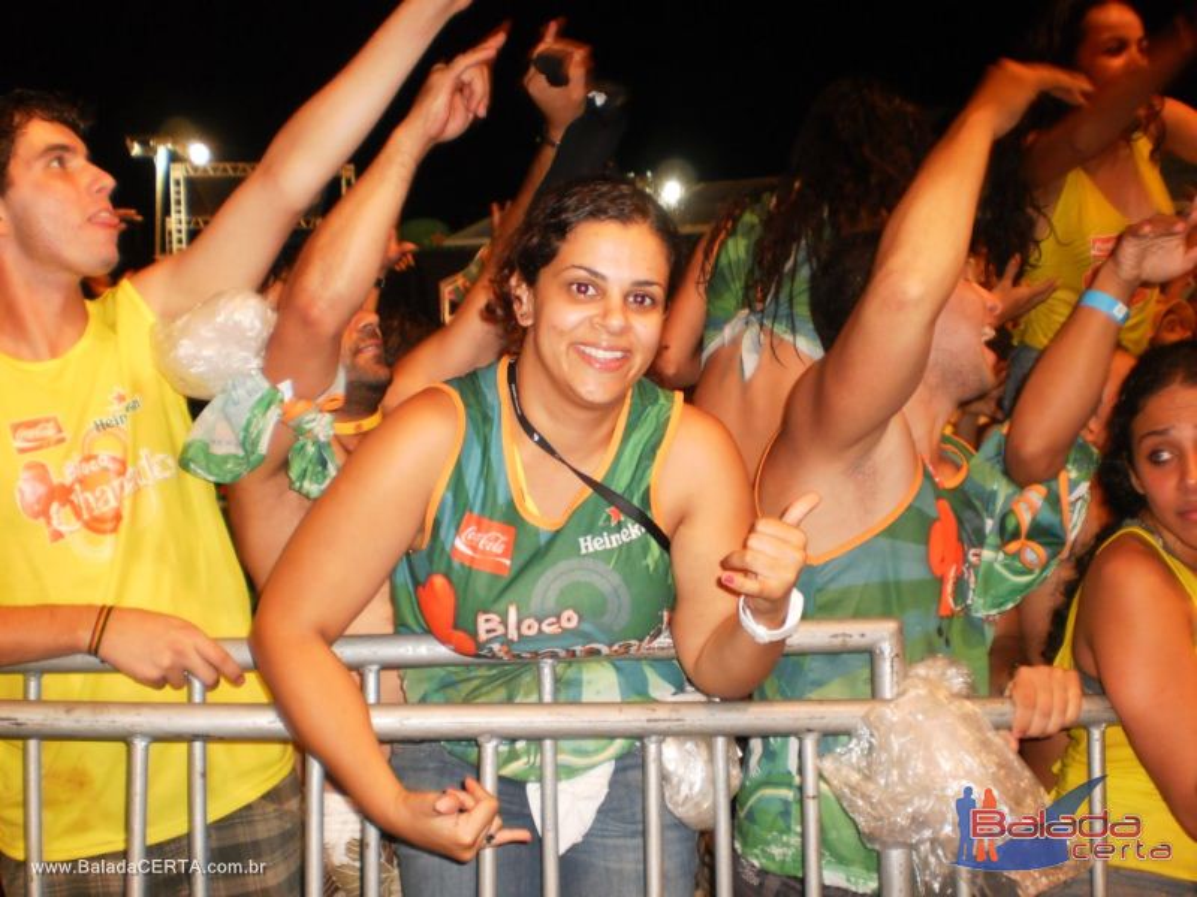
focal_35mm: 36
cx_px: 598
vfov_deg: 39.7
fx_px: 1245
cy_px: 448
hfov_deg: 51.4
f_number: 3.1
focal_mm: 6.3
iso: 200
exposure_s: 1/30
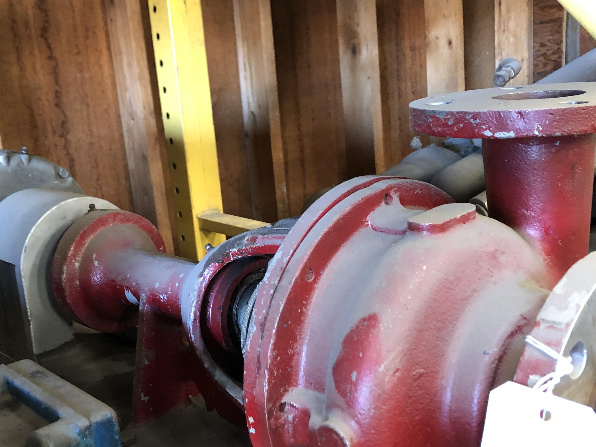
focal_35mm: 44
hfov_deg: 42.8
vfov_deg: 32.8
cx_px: 249
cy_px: 253
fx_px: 757
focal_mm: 3.99
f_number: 1.8
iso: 100
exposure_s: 1/9
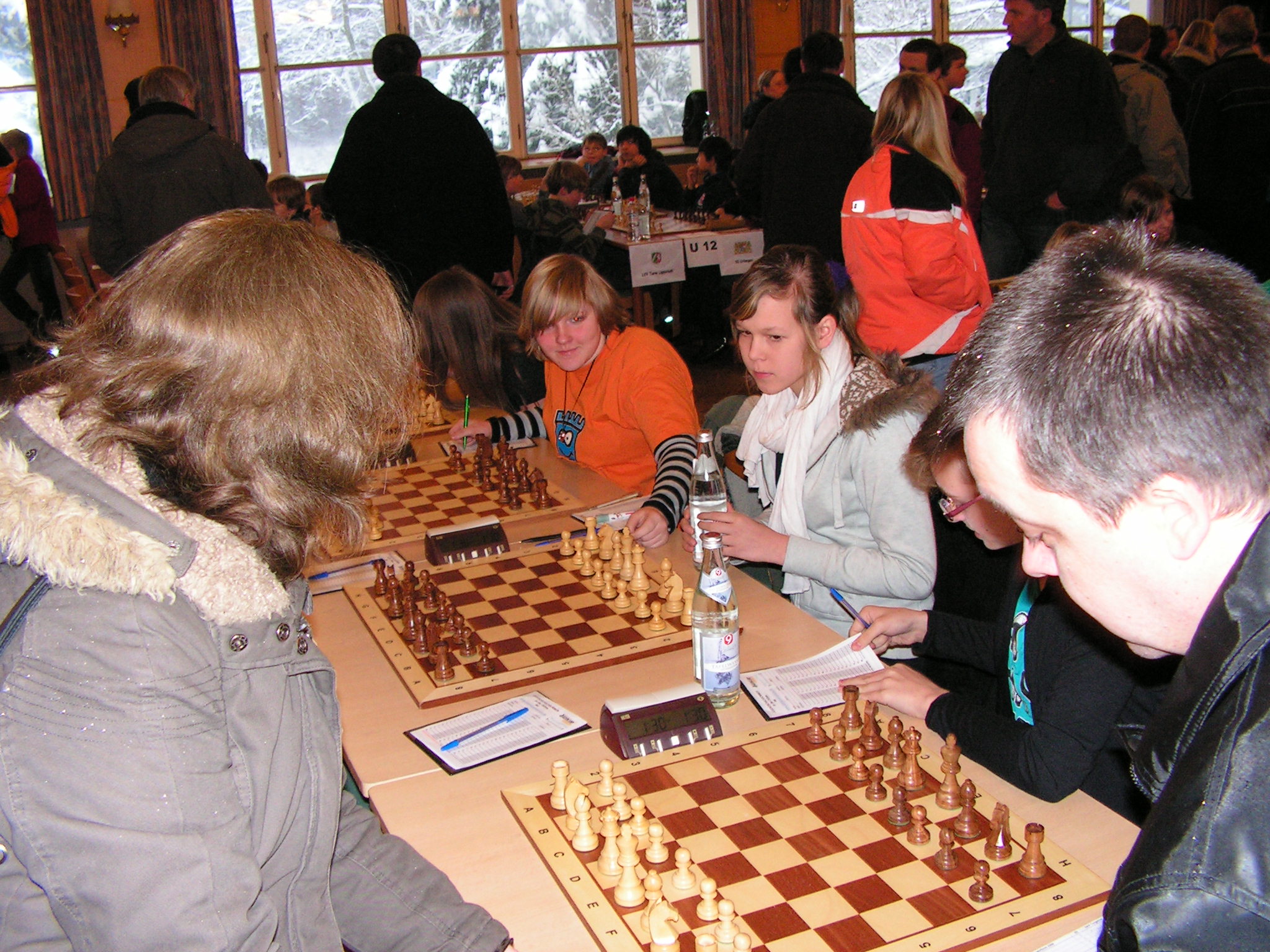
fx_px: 1321
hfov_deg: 51.4
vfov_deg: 39.7
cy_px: 476
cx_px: 635
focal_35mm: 36
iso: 200
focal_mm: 6
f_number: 3.2
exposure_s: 1/40
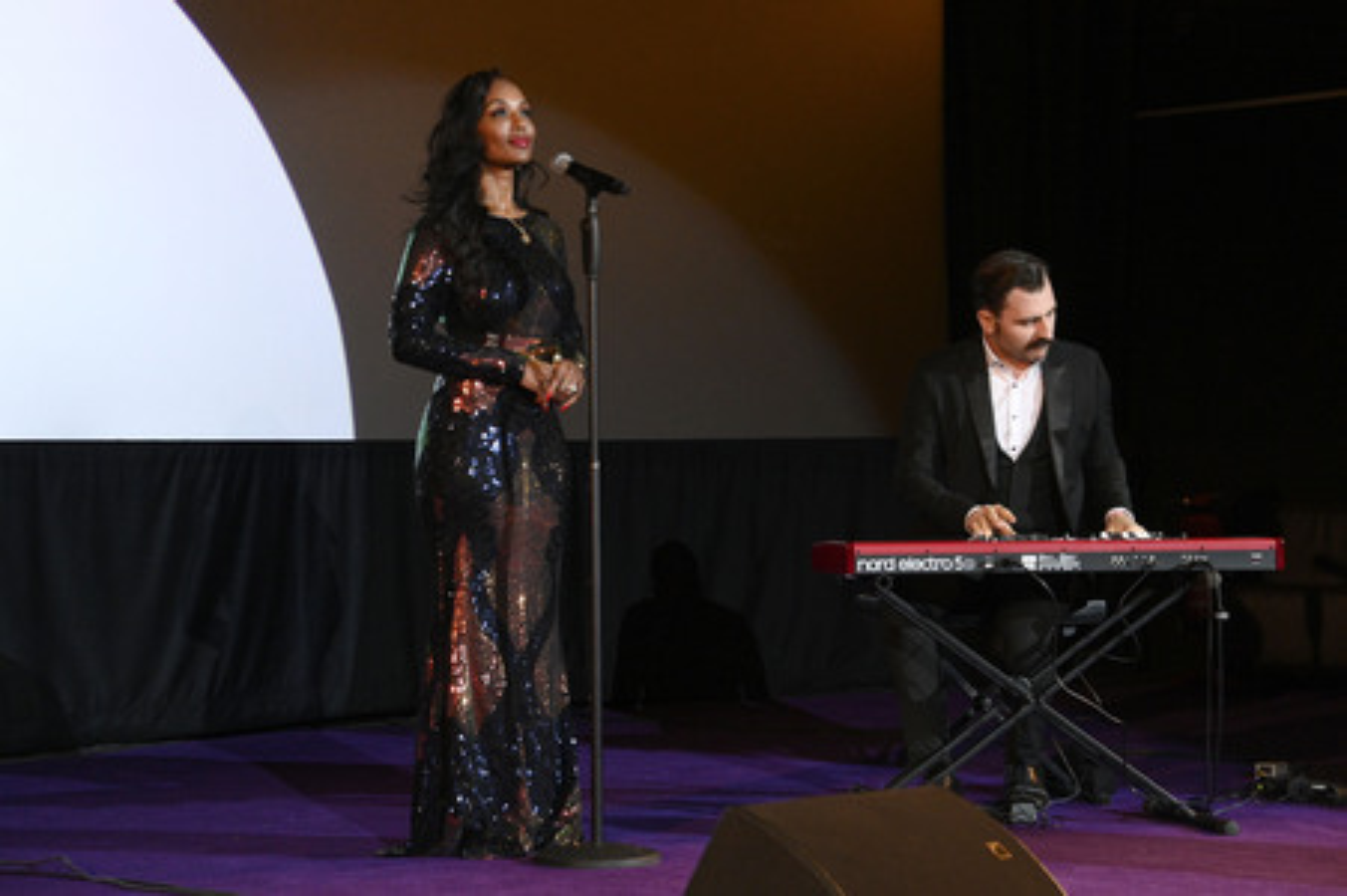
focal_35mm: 82
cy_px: 448
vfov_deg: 16.6
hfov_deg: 24.8
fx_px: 3066
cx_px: 674
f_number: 5.6
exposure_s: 1/160
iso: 6400
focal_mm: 82
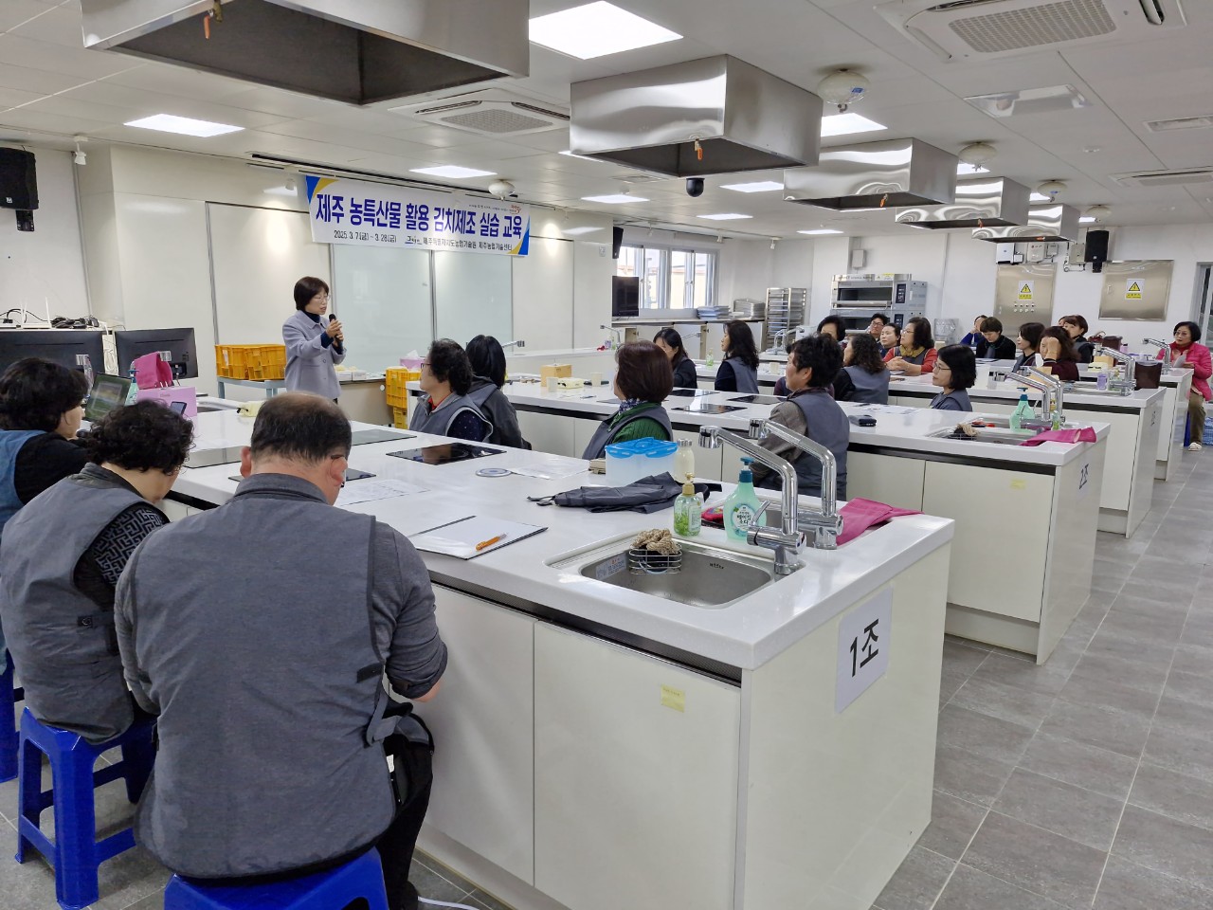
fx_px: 806
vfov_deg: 58.9
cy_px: 455
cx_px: 606
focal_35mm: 23
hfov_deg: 73.9
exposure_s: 1/120
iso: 80
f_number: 1.8
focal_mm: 5.54
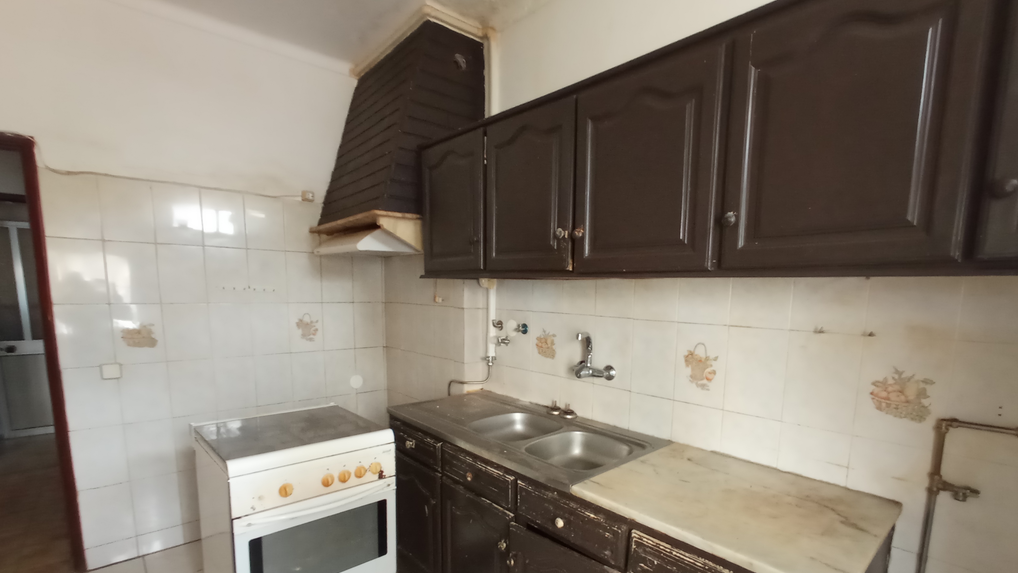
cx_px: 527
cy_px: 364
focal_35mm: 17
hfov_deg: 95.9
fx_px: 459
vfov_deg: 62.9
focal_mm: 1.65
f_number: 2.2
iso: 1038
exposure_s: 1/20
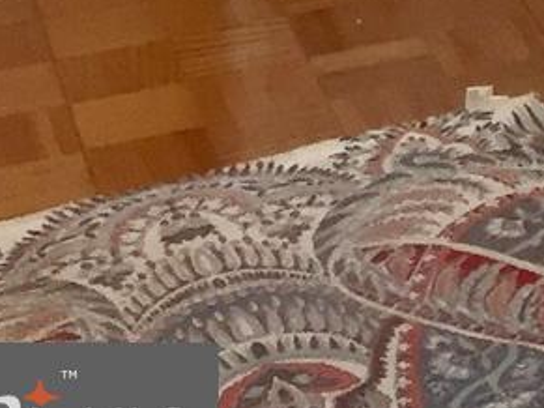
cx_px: 1666
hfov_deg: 8.2
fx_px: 3205
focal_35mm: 204
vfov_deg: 6.5
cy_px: -941
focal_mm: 4.15
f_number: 2.2
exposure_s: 1/30
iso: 64
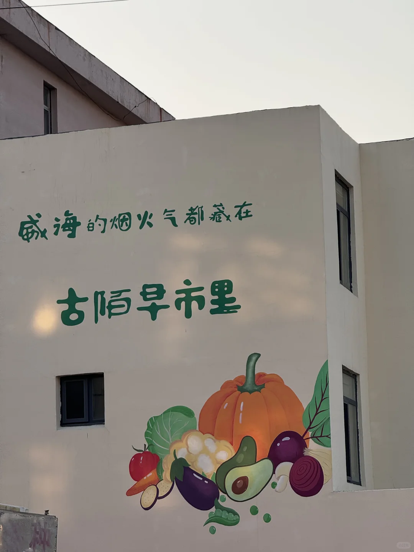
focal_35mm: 120
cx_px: 207
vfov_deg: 16.4
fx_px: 1914
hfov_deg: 12.3
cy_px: 276
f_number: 2.8
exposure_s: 1/736
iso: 50
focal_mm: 15.66
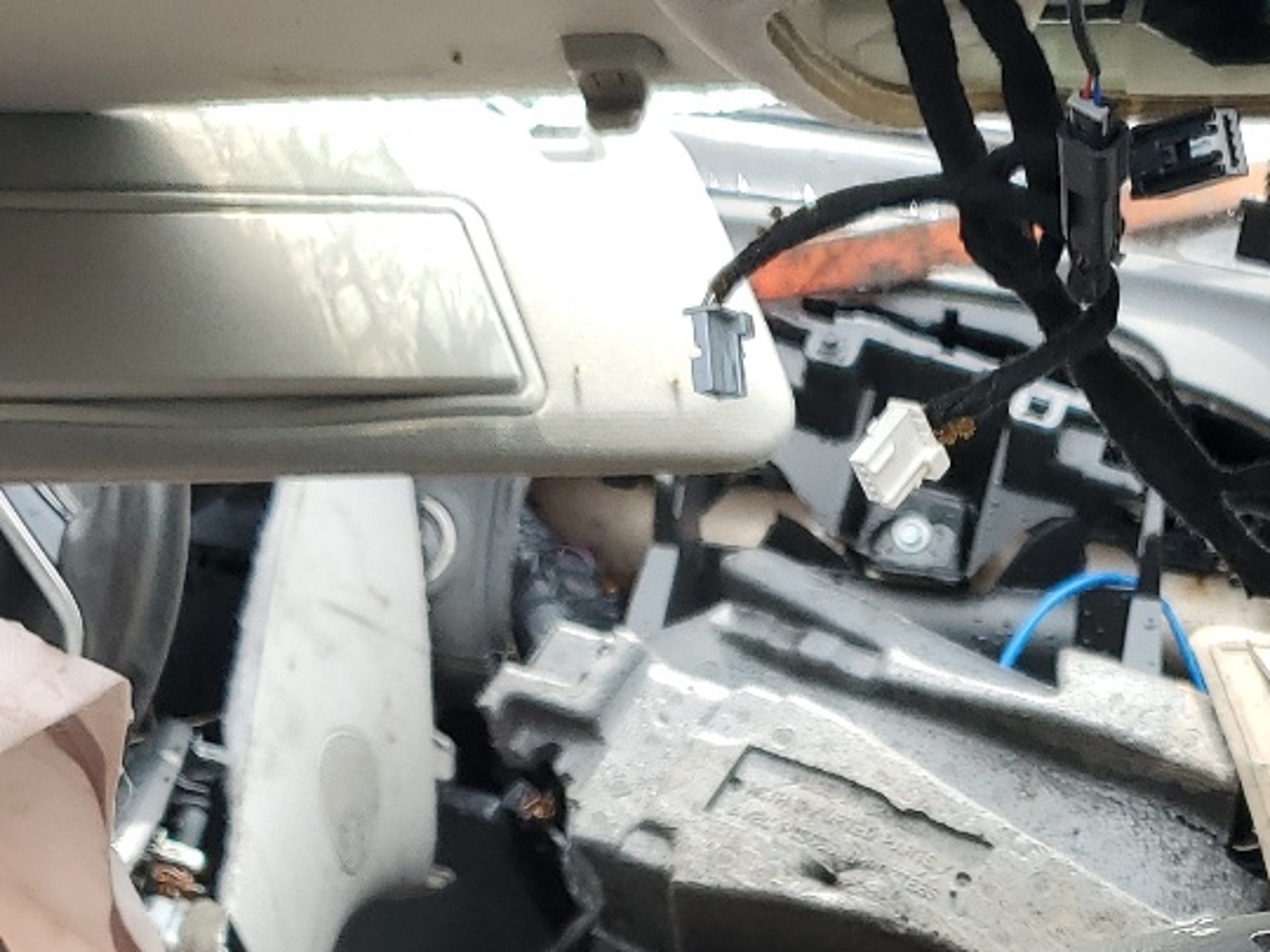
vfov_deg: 18.2
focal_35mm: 77
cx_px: 941
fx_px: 2825
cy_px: 1147
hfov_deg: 25.1
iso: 50
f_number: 1.5
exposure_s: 1/455
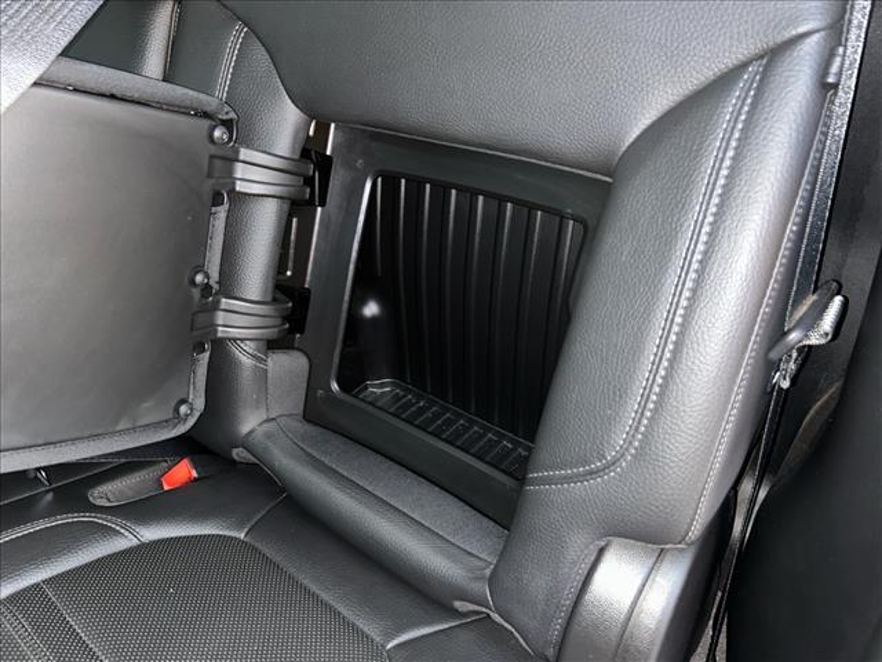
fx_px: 662
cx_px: 441
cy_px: 331
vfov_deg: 53.1
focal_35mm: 26
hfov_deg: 67.3
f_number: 1.5
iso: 80
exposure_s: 1/5
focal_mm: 5.7
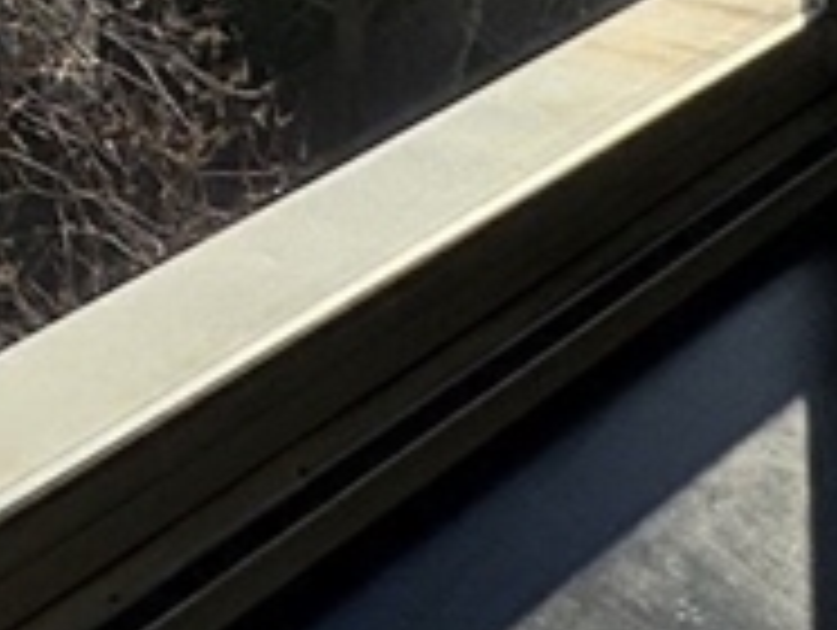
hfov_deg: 19.7
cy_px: -990
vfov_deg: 13.0
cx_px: -612
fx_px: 1864
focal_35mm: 77
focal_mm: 2.22
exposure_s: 1/1880
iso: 40
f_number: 2.2
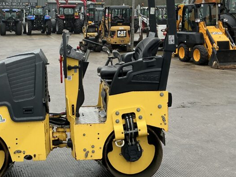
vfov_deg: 26.6
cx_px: 94
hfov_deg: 35.4
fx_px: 368
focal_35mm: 54
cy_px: 41
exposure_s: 1/749
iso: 25
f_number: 1.8
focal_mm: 3
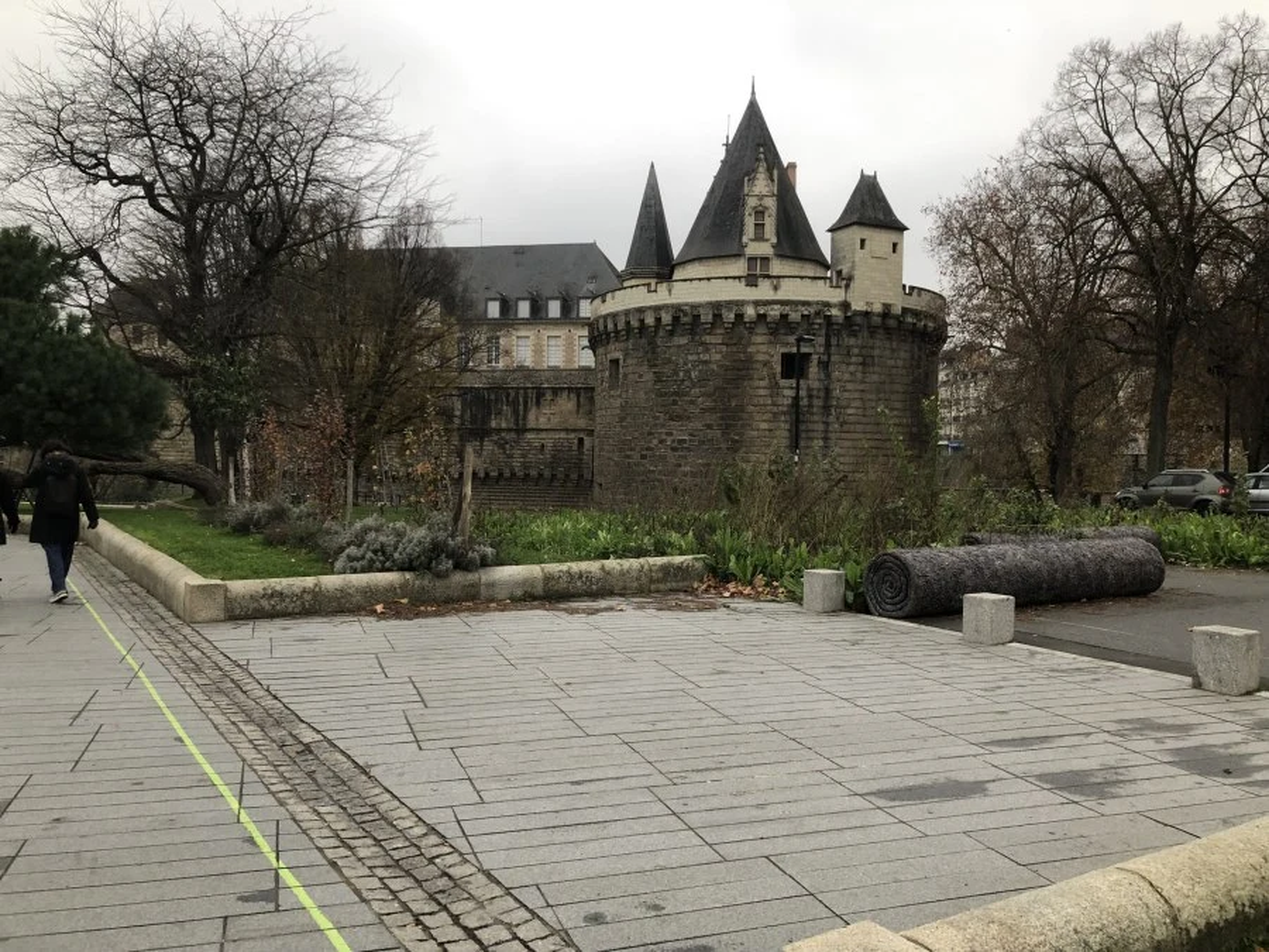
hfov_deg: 63.4
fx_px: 1026
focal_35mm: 28
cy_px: 476
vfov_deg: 49.7
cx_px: 634
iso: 25
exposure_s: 1/40
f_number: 1.8
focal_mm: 4
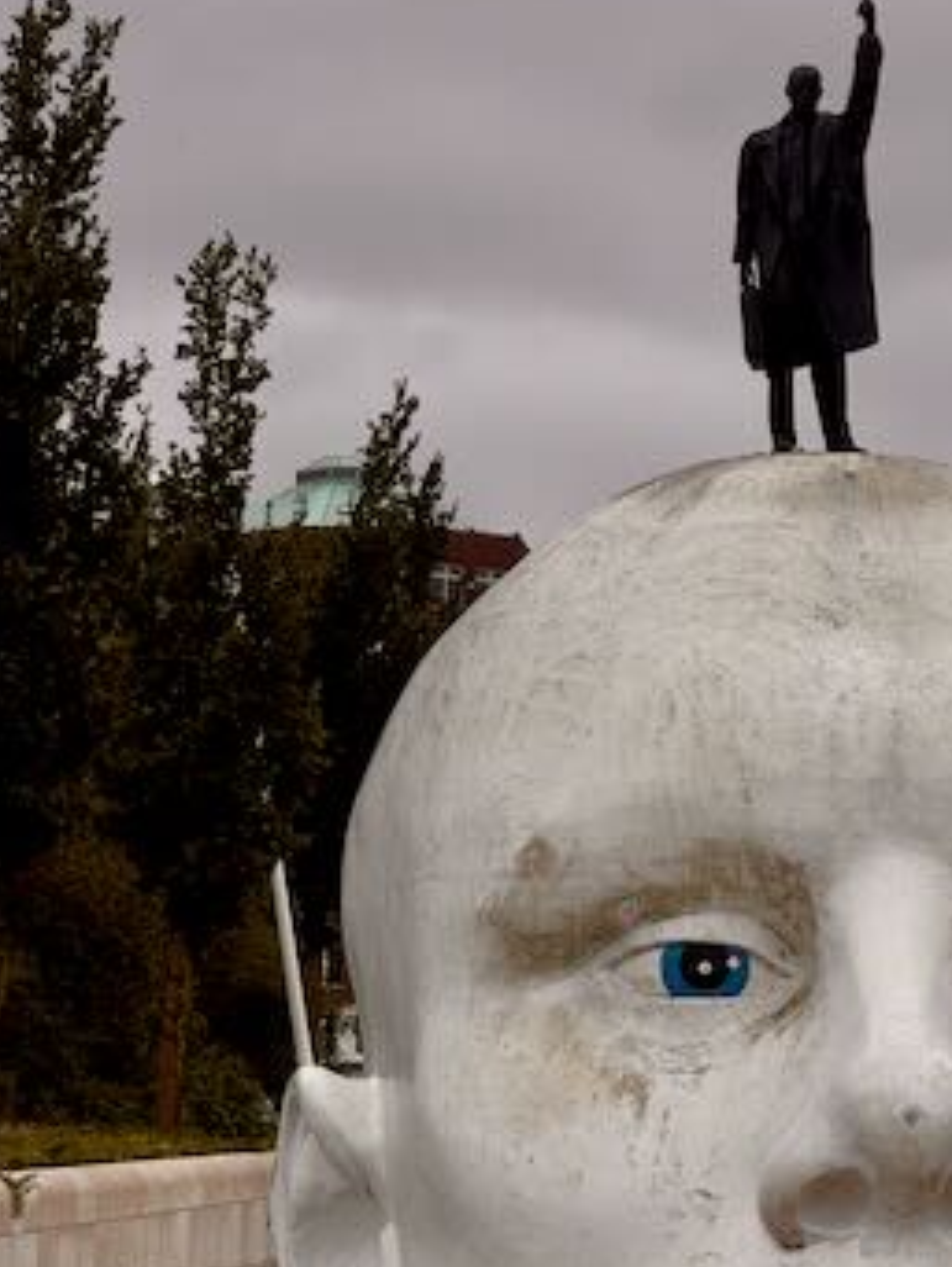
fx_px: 5274
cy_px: 778
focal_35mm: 144
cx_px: 800
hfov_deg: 10.3
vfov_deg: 13.7
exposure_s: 1/769
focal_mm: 9
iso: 25
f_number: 2.8
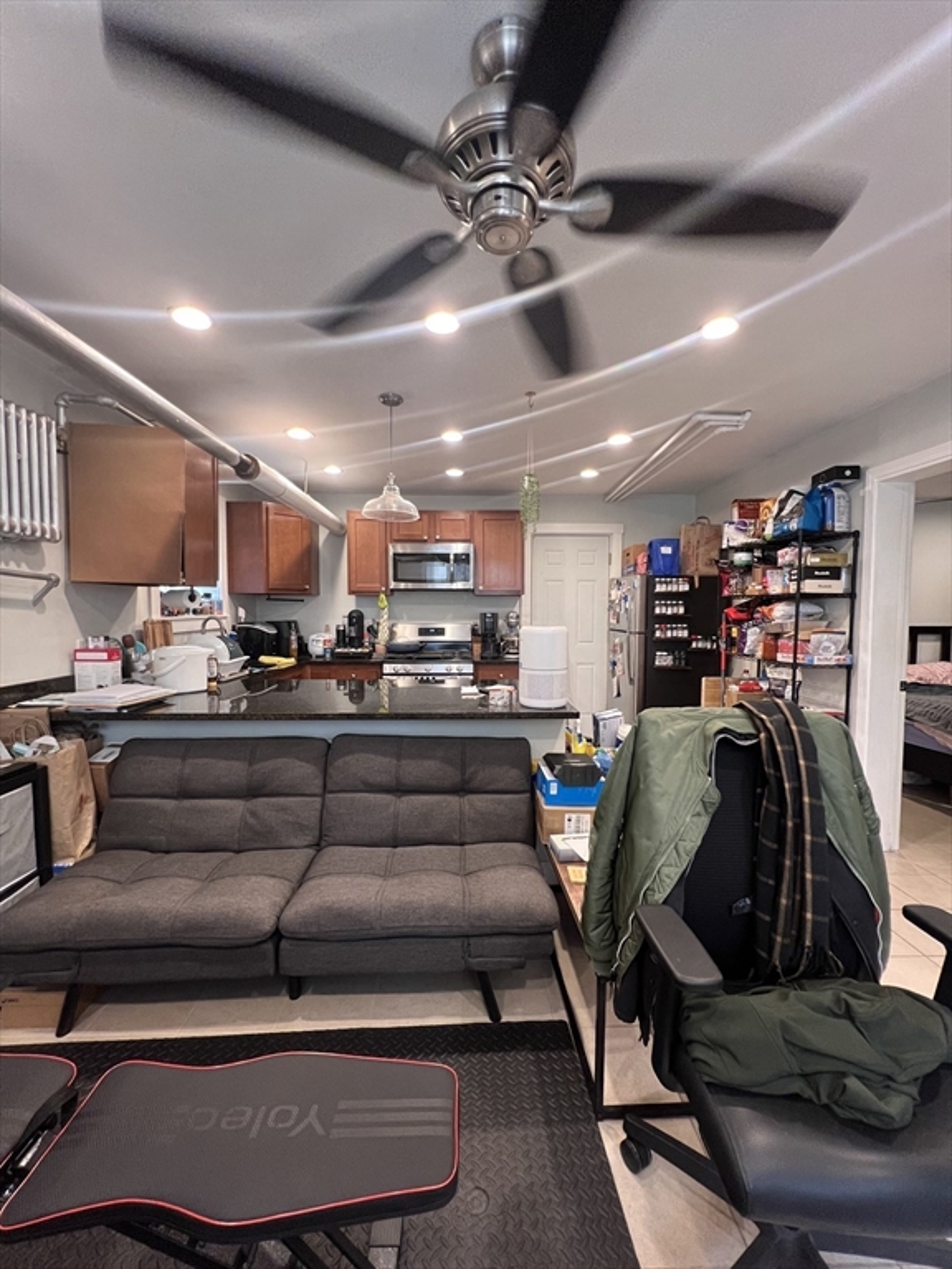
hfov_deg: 89.9
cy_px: 634
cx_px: 476
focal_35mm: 13
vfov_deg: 106.2
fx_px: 477
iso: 160
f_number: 1.8
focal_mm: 1.57
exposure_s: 1/60
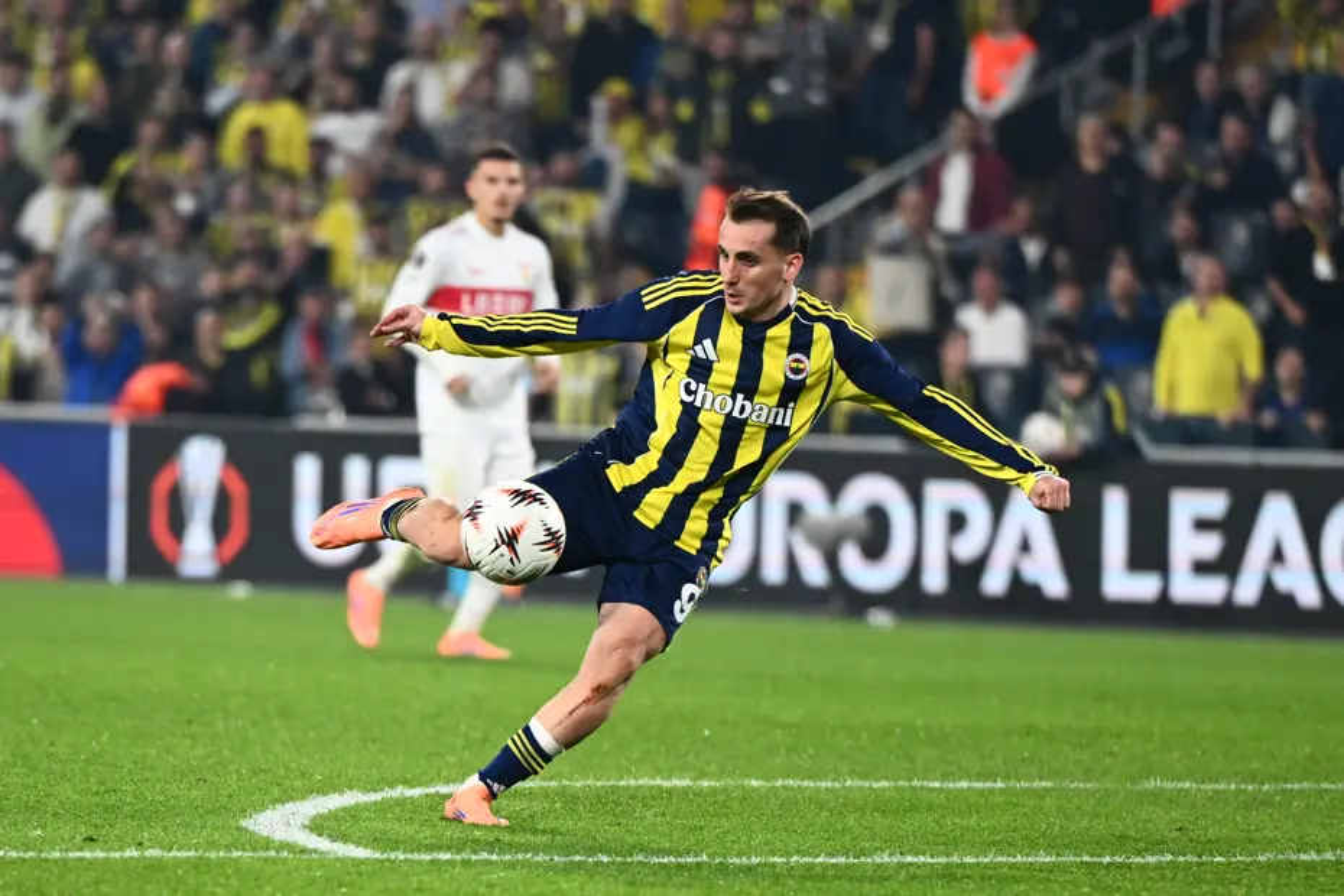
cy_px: 448
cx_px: 672
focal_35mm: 200
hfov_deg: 10.3
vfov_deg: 6.9
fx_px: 7466
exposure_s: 1/1600
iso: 1600
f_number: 2.8
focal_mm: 200
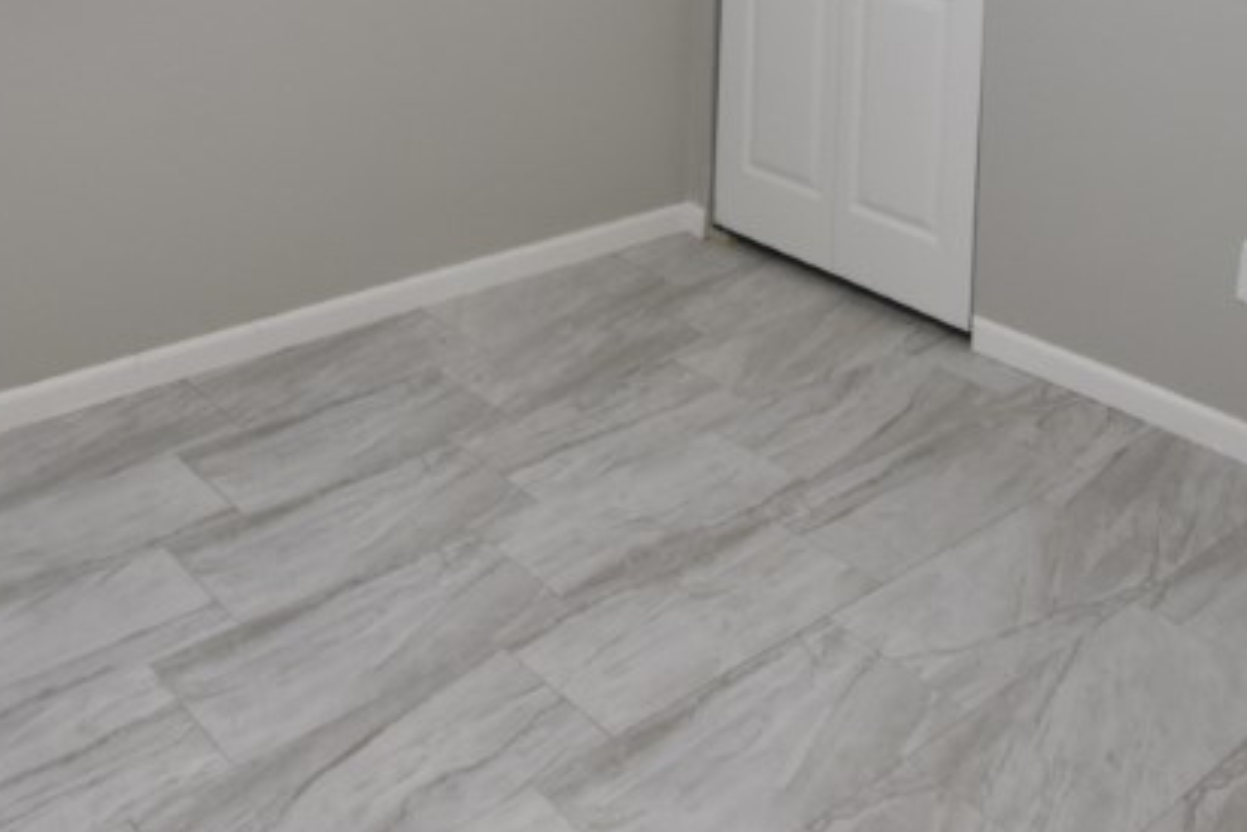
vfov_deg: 27.5
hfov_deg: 46.3
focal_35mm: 42
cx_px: 689
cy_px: -200
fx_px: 1455
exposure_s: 1/30
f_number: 3.5
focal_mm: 10
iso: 800
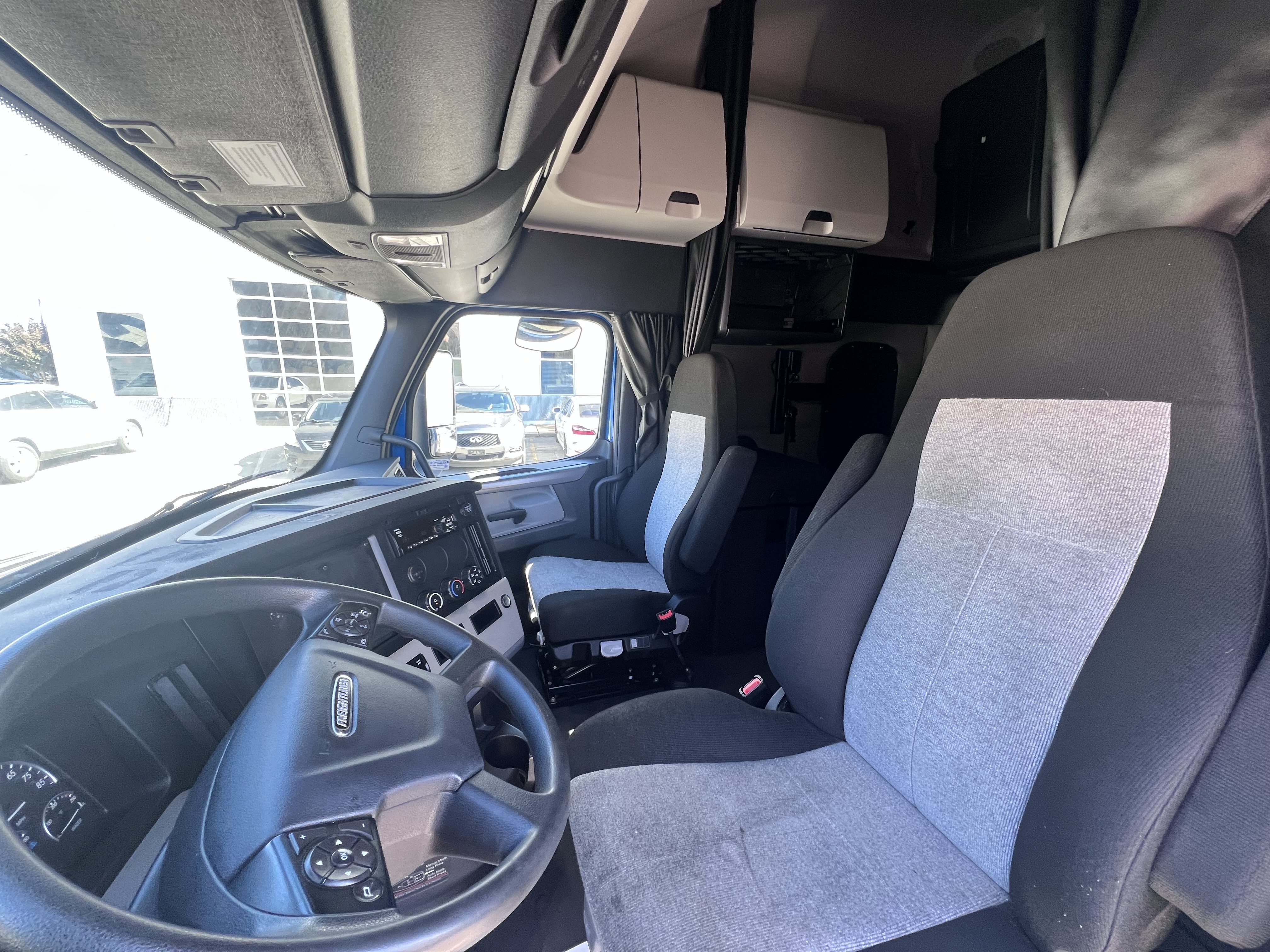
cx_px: 635
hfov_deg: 106.2
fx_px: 477
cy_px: 476
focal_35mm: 13
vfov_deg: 89.9
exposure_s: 1/99
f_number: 1.8
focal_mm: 1.57
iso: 125
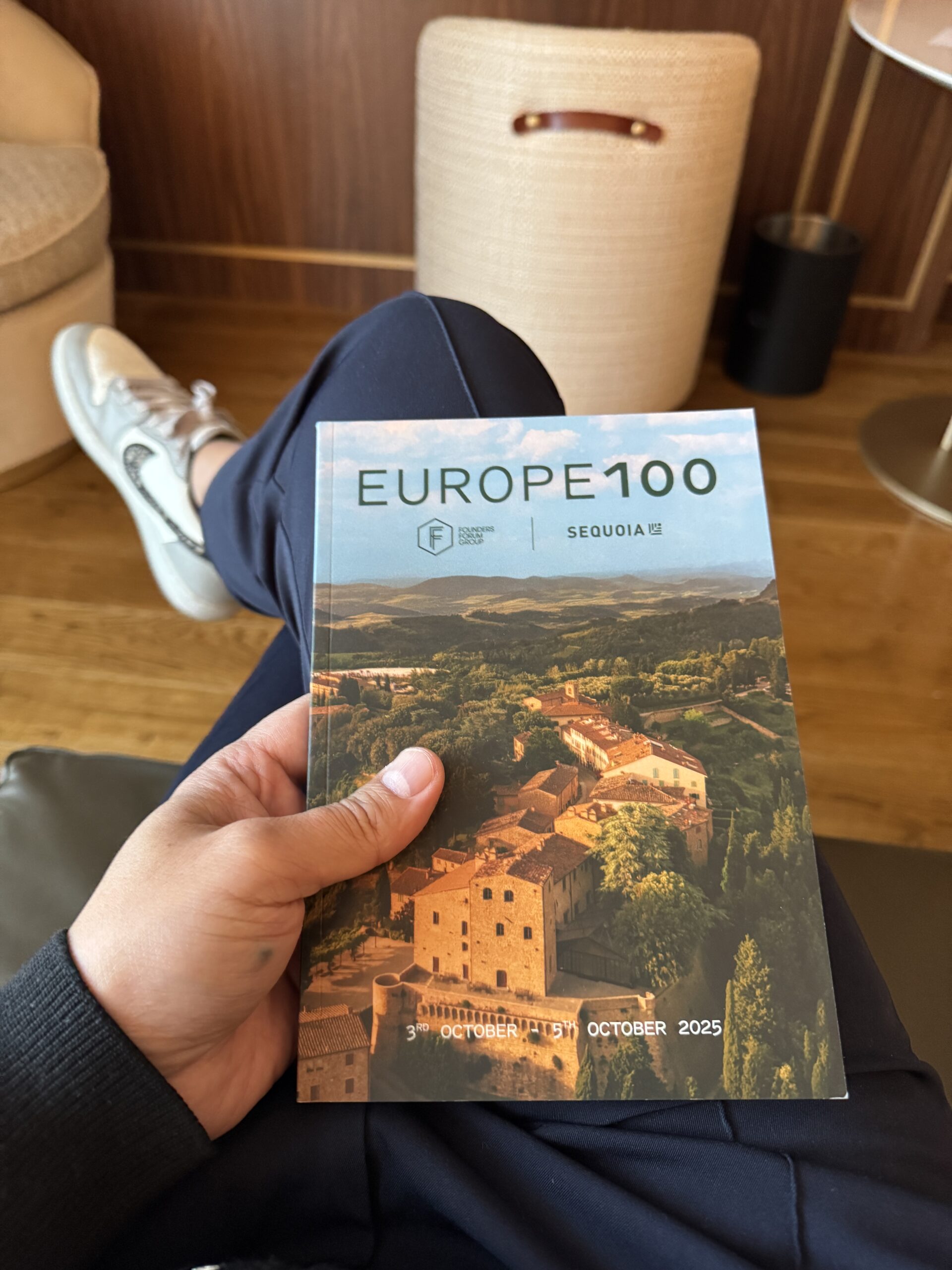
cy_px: 635
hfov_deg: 56.8
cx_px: 476
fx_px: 880
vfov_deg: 71.6
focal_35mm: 24
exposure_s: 1/60
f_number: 1.78
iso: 640
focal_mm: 6.76
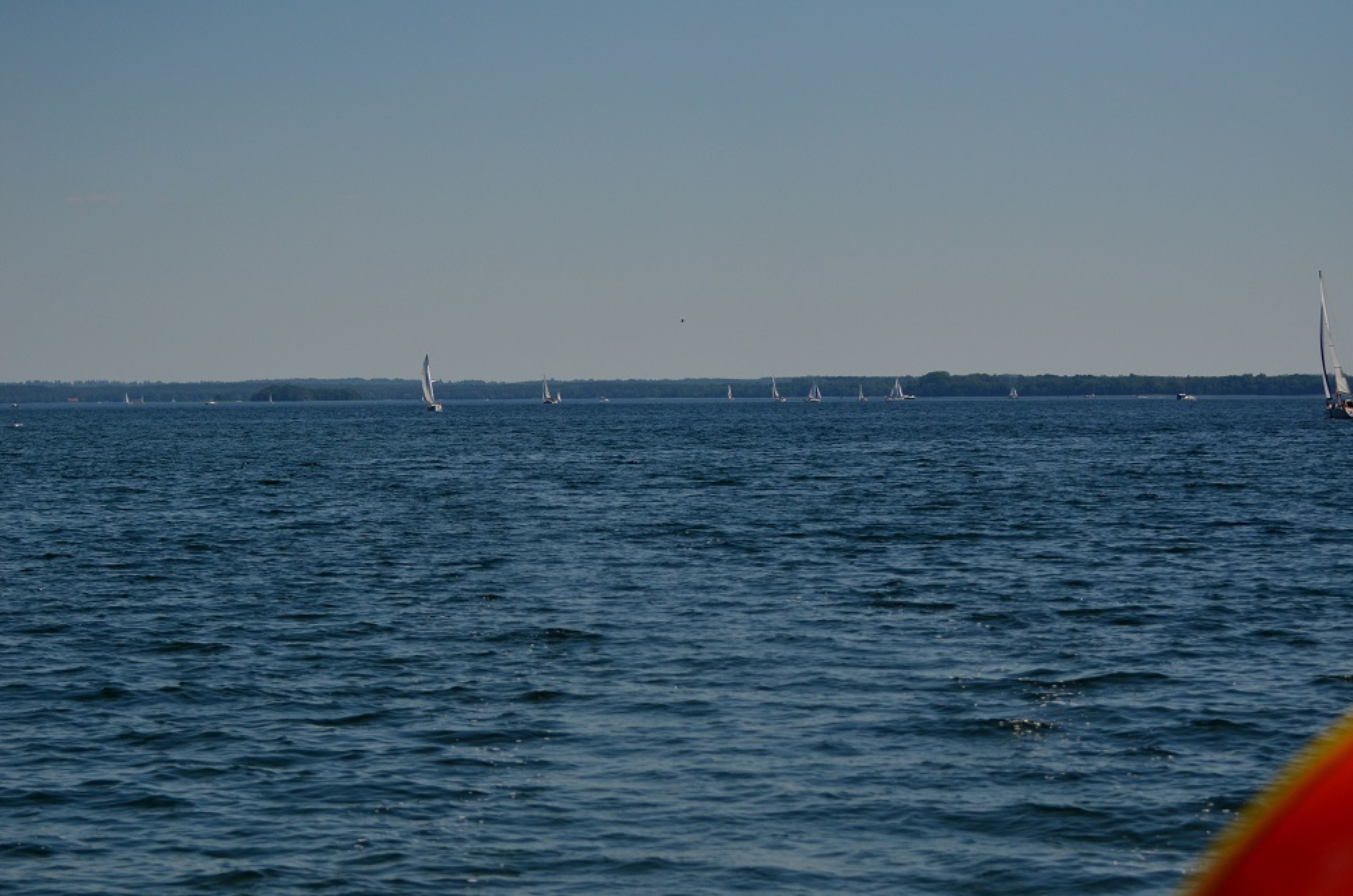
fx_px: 3937
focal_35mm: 105
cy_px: 448
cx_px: 676
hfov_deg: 19.5
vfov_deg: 13.0
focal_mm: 70
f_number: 4.5
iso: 400
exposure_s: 1/8000
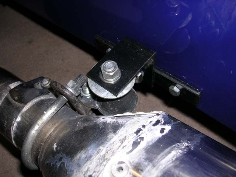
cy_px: 88
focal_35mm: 38
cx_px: 118
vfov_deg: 37.7
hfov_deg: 49.0
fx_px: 259
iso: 50
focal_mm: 5.8
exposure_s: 1/60.1
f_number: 2.8
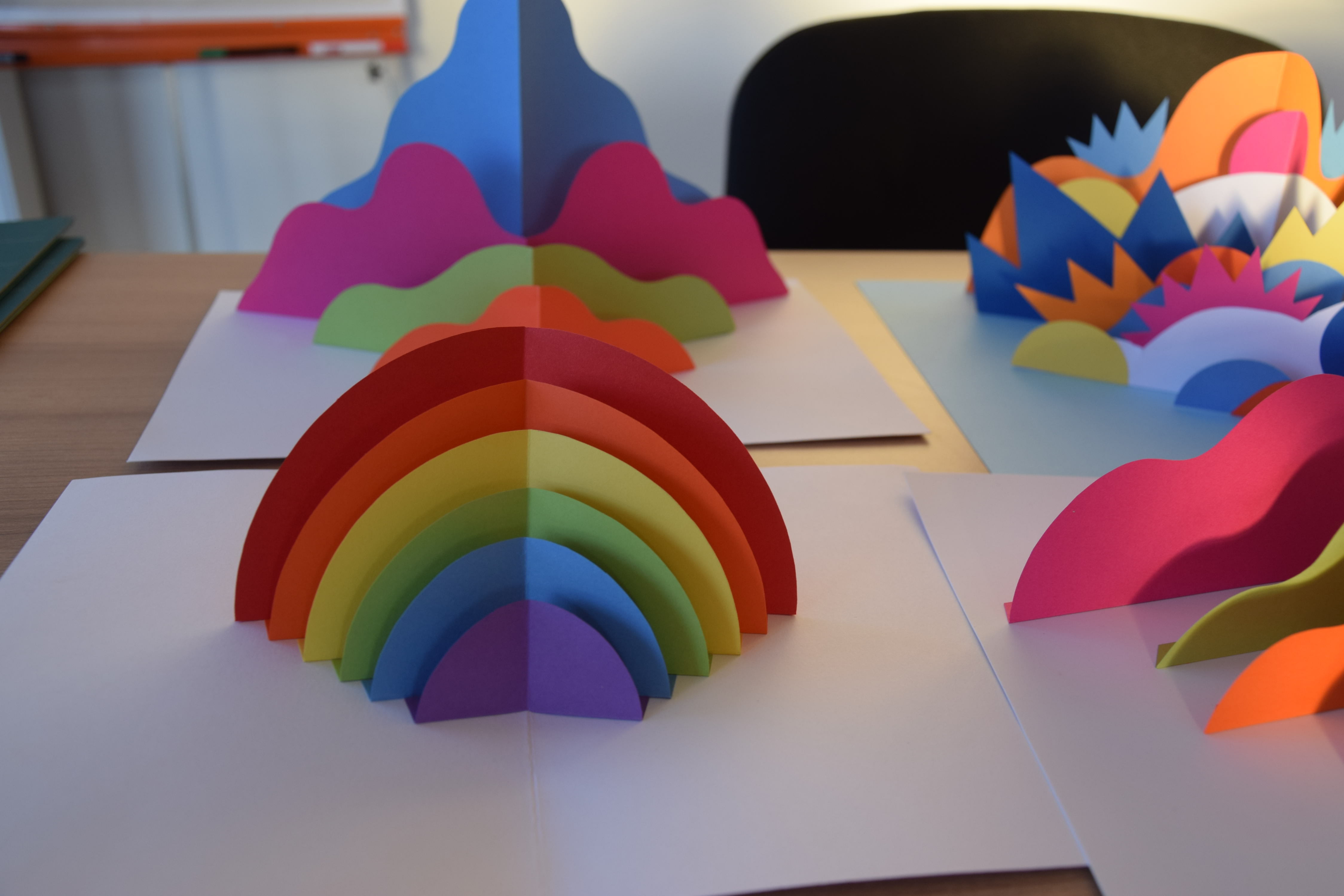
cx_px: 672
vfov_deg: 40.0
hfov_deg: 57.2
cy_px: 448
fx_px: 1232
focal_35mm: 33
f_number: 4.5
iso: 400
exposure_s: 1/80
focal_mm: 22
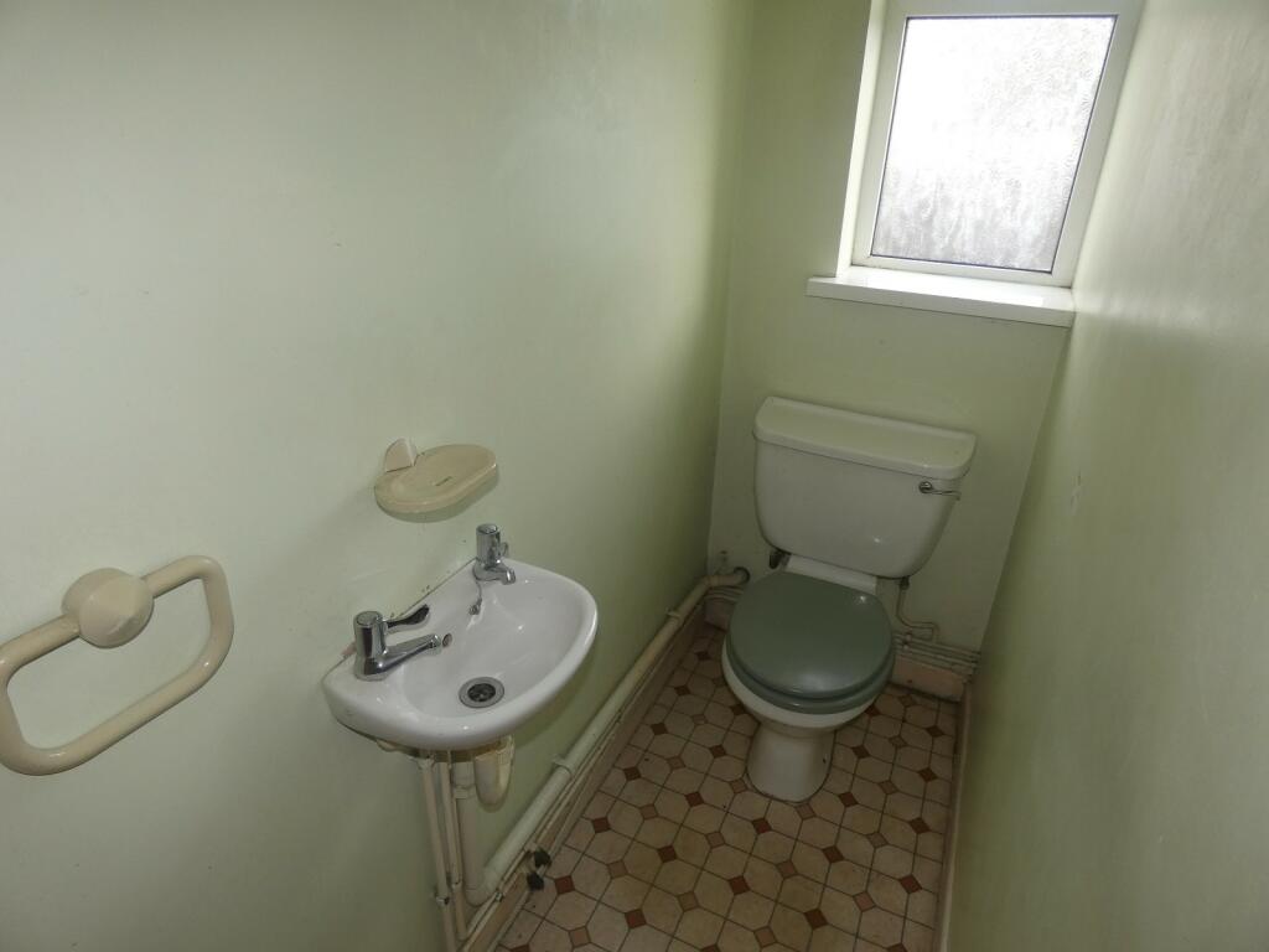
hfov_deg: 81.7
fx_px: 733
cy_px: 476
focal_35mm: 20
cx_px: 634
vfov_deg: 66.0
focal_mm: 3.6
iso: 160
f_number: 2.8
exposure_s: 1/125
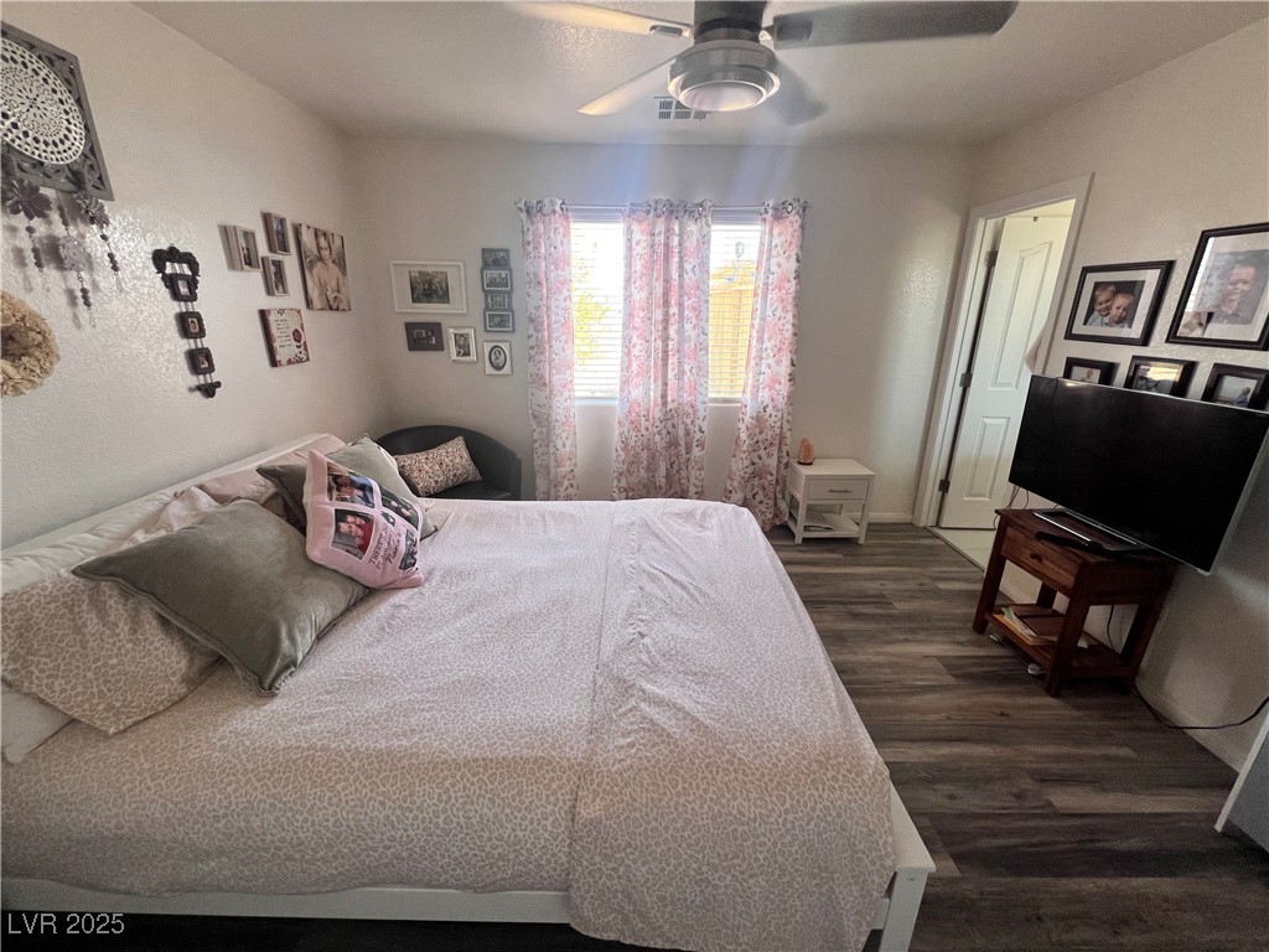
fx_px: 477
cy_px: 476
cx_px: 634
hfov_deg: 106.2
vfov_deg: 89.9
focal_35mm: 13
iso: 160
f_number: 1.8
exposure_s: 1/120
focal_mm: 1.57
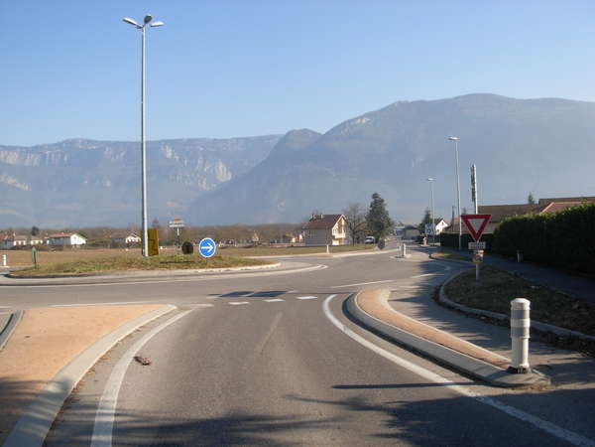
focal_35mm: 38
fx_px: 653
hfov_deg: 49.0
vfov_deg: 37.7
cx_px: 298
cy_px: 224
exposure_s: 1/861
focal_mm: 6.3
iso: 79
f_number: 2.9
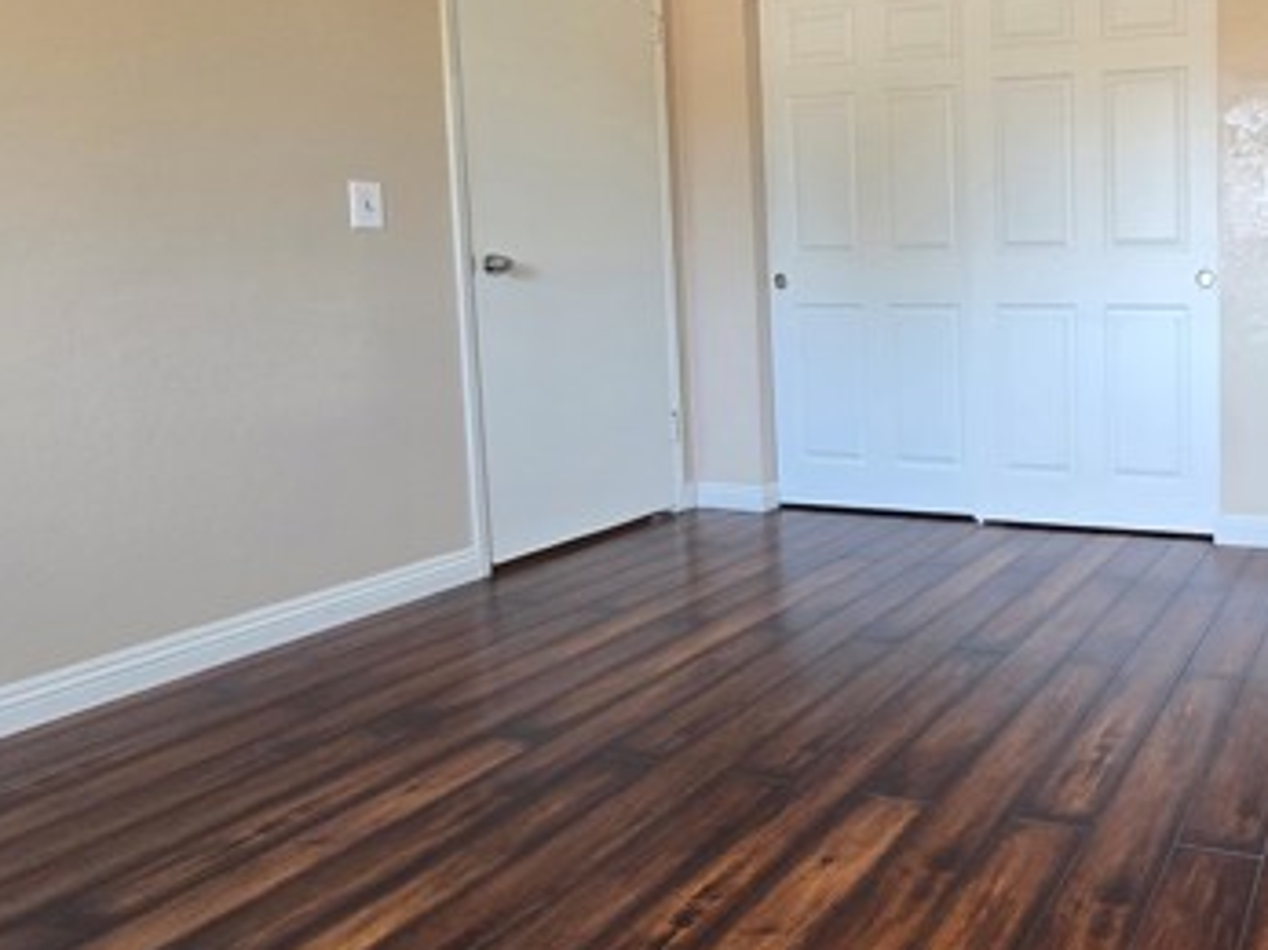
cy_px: 329
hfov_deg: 60.8
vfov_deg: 55.8
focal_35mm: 24
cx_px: 1136
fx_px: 879
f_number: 2.2
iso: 160
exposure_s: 1/60
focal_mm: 2.2
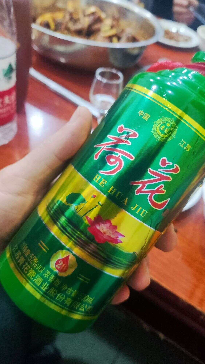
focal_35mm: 28
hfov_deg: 41.4
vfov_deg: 67.9
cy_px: 184
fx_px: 270
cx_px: 116
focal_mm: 4.71
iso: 588
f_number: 1.79
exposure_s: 1/33
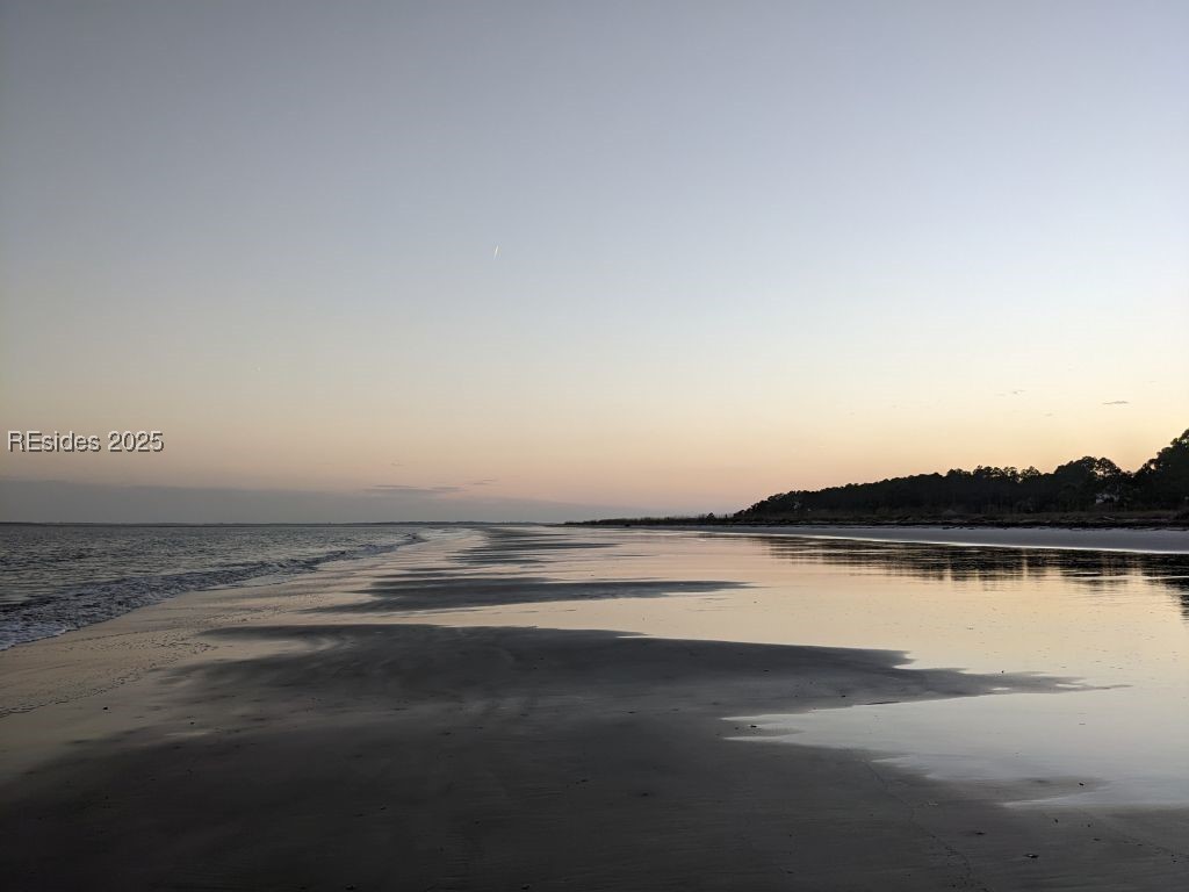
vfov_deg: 51.4
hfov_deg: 65.3
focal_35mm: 27
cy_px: 446
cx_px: 594
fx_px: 927
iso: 60
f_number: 1.73
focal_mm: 4.38
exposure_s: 1/246
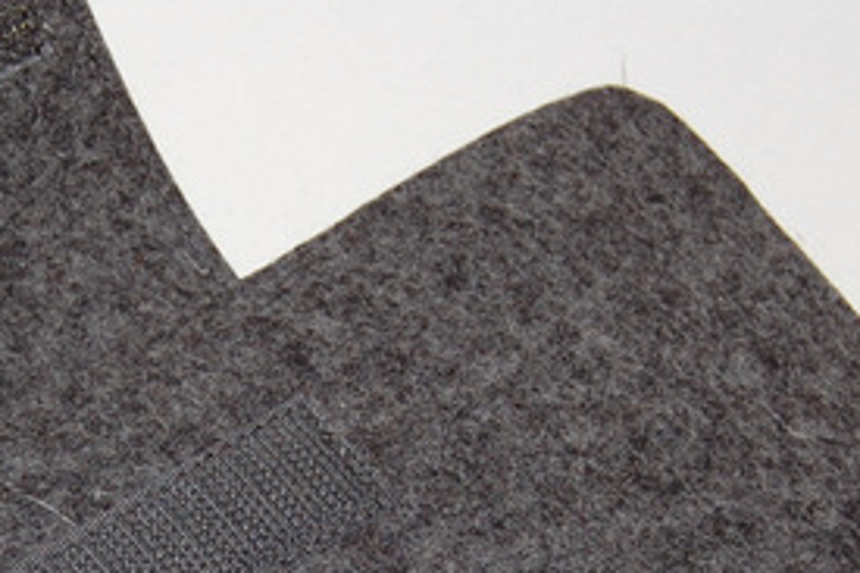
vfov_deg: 11.1
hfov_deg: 16.7
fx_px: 2913
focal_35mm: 122
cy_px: 636
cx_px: 203
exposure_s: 1/125
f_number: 5.6
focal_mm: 28
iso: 200
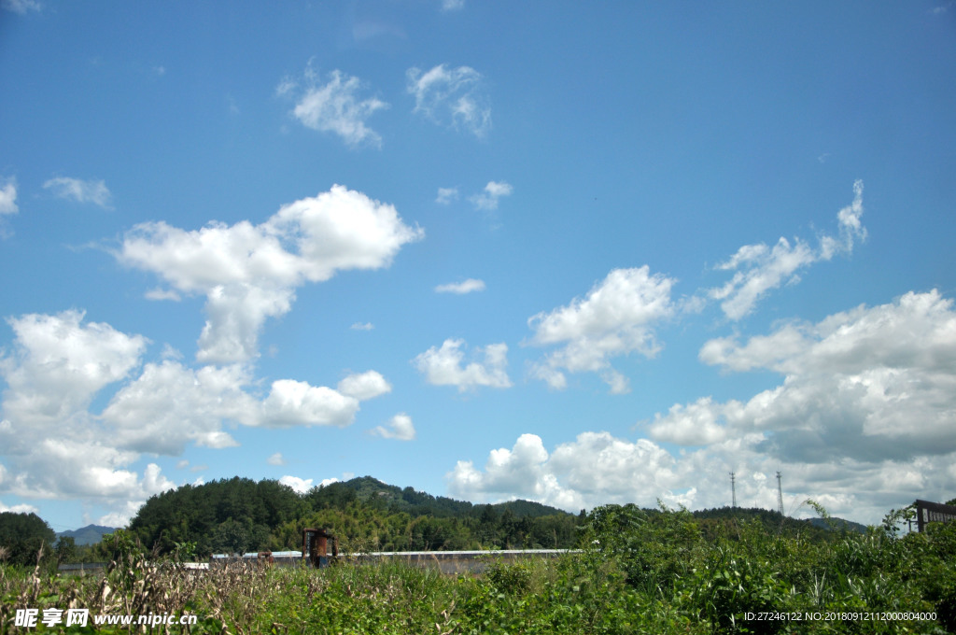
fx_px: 1114
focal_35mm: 42
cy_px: 318
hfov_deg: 46.5
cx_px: 478
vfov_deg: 31.8
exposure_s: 1/640
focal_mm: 28
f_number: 4
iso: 200
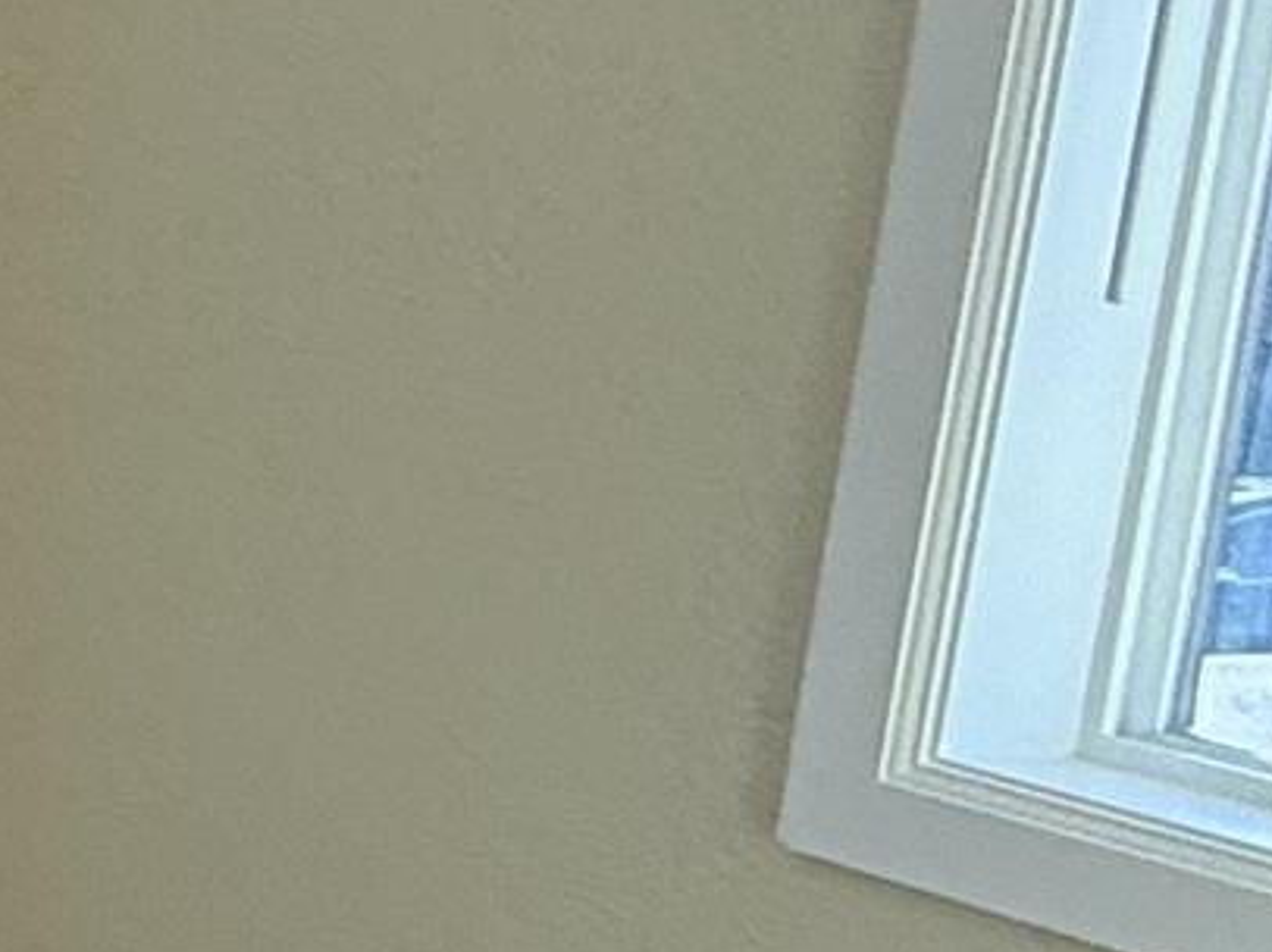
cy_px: 366
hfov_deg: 11.2
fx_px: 3893
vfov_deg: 13.9
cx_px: -2569
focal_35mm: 106
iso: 50
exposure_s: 1/205
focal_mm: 2.22
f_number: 2.2
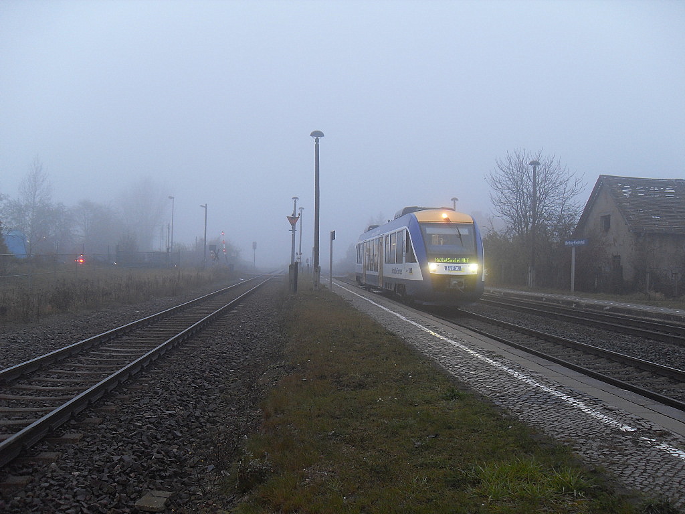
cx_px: 342
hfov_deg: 54.0
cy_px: 257
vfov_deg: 41.8
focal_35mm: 34
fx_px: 673
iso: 80
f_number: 2.8
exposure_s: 1/4
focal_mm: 6.3
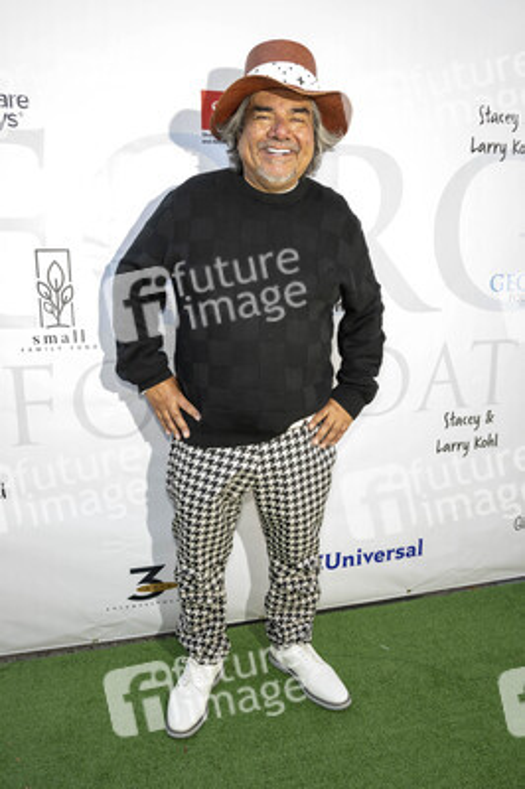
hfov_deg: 53.1
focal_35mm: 24
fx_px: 526
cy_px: 394
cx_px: 262
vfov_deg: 73.8
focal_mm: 24
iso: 400
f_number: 5.6
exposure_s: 1/200
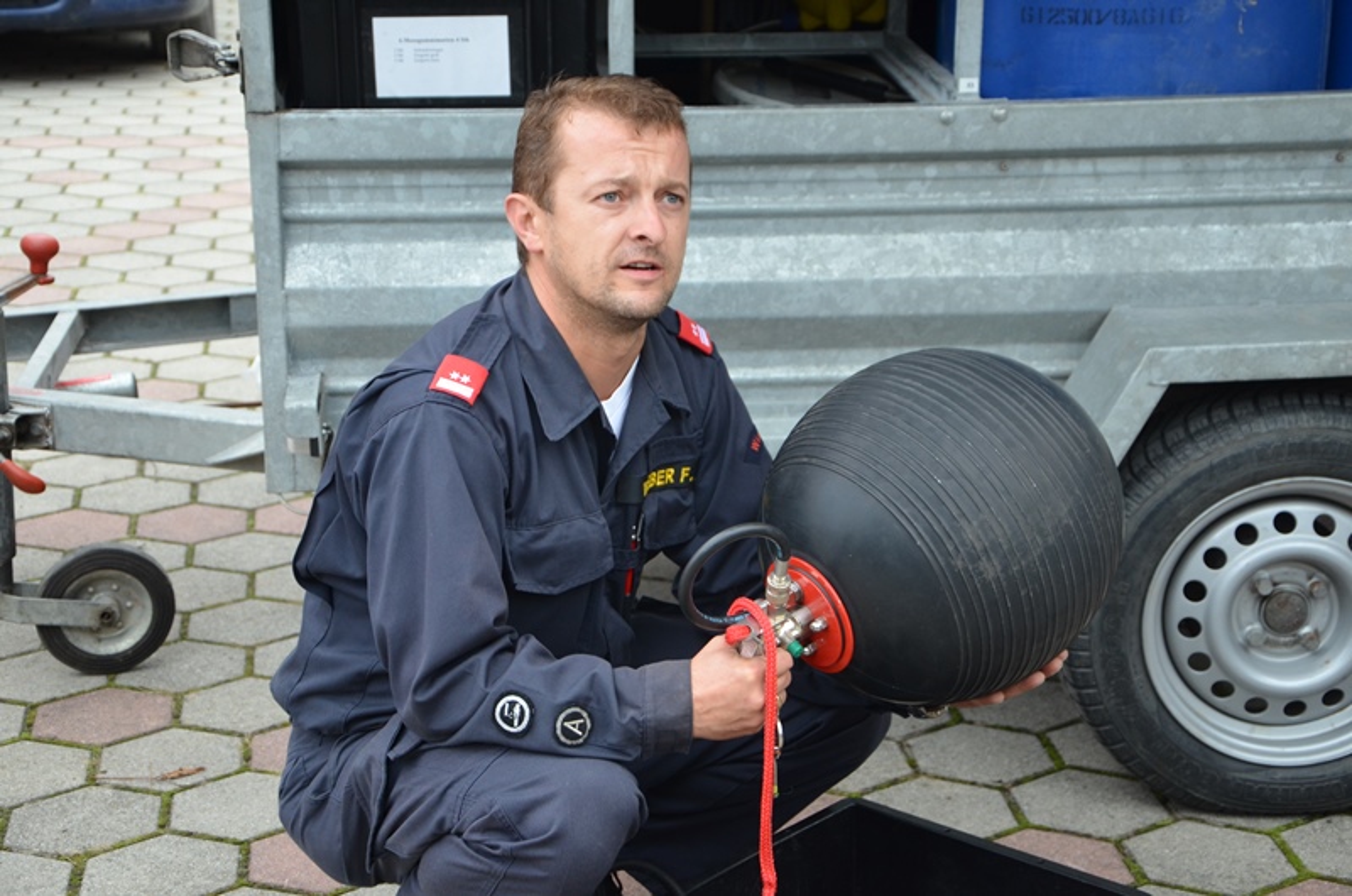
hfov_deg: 27.0
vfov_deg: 18.1
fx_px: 2811
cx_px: 676
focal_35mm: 75
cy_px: 448
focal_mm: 50
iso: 560
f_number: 5
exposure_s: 1/60
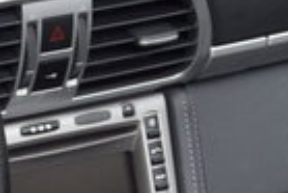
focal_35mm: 265
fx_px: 2122
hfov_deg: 7.7
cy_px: 313
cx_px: 0
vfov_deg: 5.1
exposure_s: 1/160
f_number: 6.3
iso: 400
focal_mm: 24
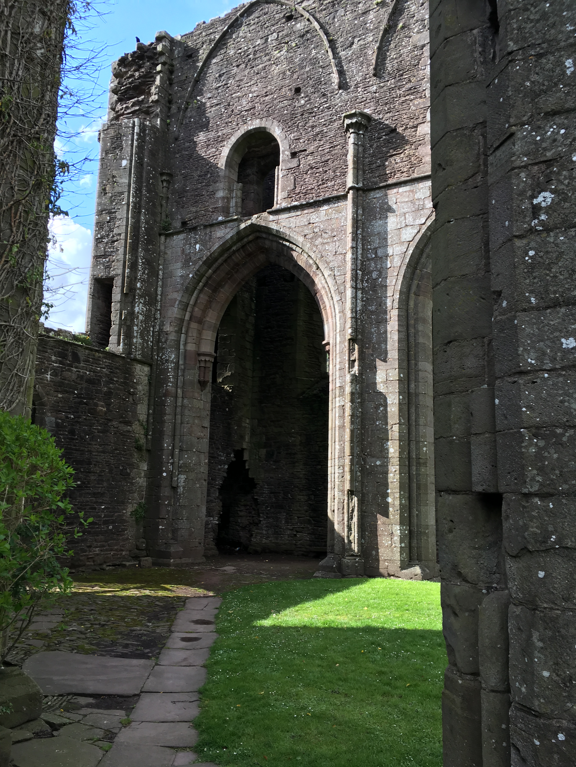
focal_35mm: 29
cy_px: 384
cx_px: 288
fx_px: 643
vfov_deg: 61.7
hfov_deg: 48.2
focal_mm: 4.15
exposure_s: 1/381
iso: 25
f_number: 2.2
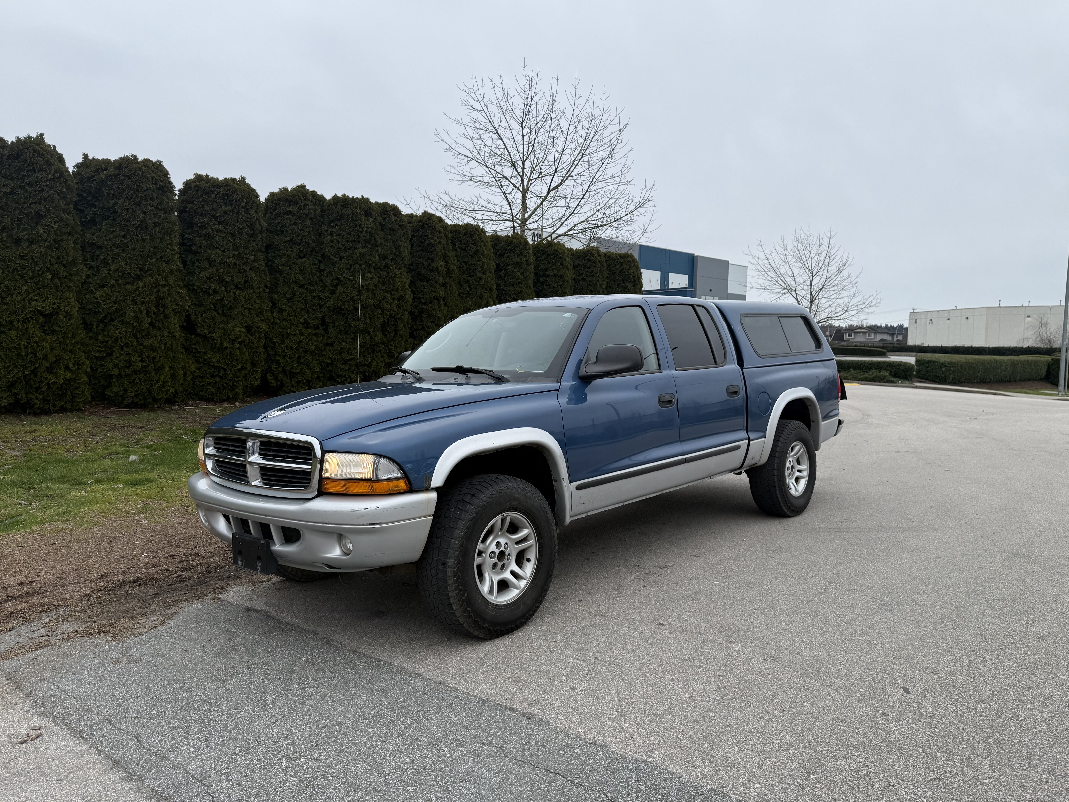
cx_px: 550
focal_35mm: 25
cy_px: 391
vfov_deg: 54.9
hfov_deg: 69.4
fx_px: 772
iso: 80
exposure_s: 1/2525
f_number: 1.78
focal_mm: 6.76
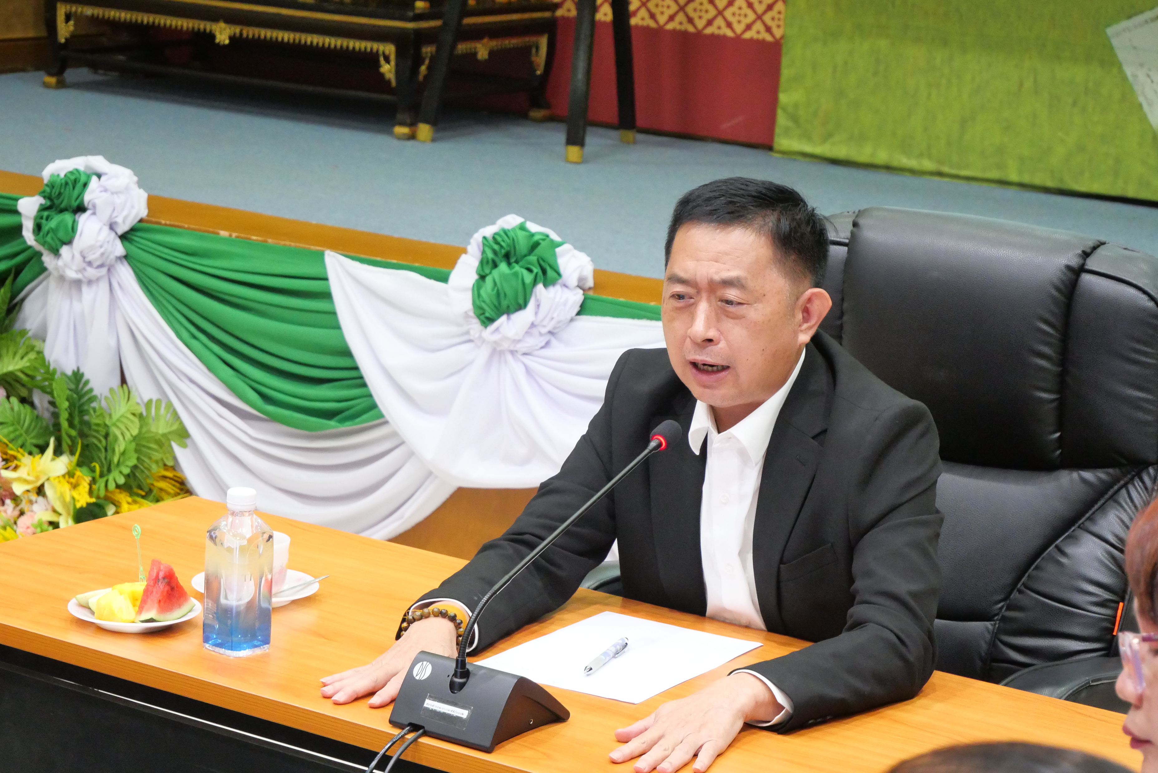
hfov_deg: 21.4
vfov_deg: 14.4
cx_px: 579
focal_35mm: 95
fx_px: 3058
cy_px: 386
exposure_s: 1/40
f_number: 5.6
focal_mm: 46
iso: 3200
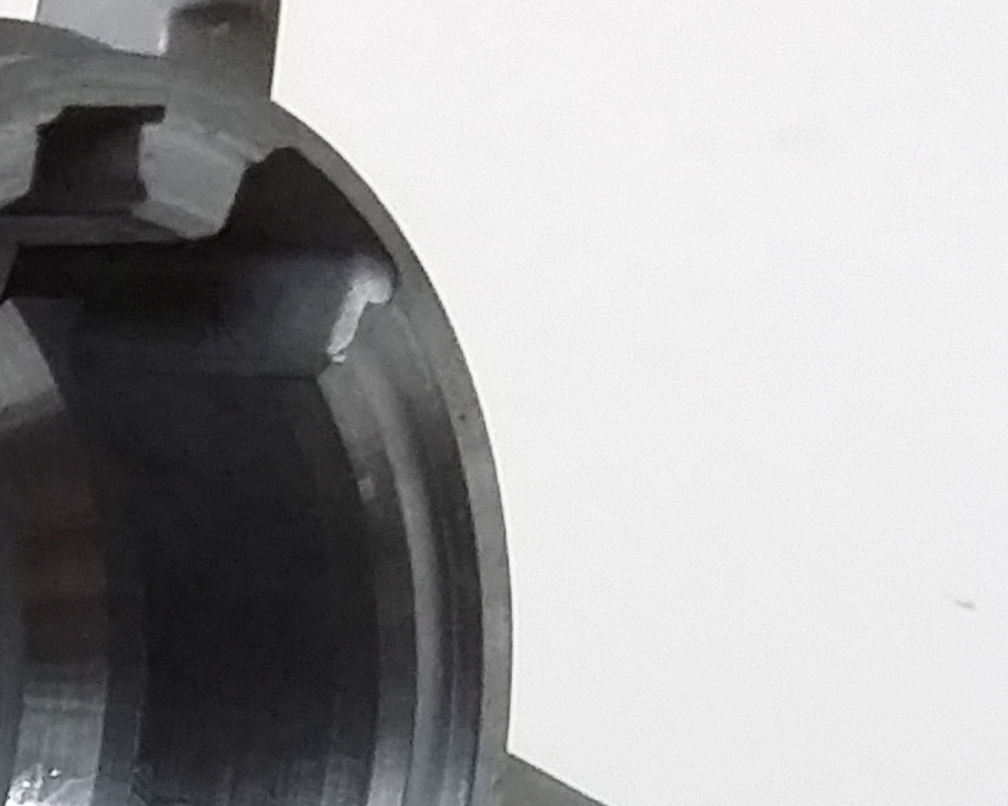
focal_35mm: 145
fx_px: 4325
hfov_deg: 12.2
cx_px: -787
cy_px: 1400
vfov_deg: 10.1
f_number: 2.4
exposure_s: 1/15
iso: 200
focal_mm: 3.4
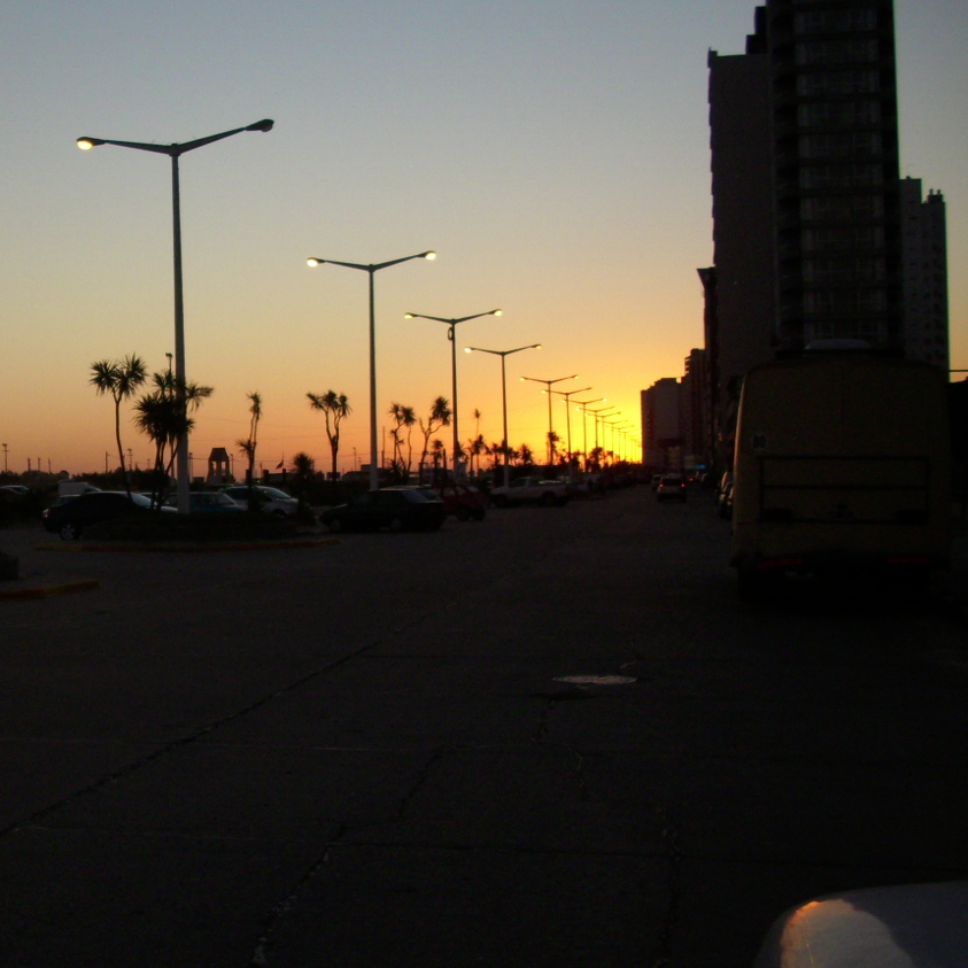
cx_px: 109
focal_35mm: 52
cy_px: 485
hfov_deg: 31.4
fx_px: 1645
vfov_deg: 32.8
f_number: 2.8
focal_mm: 6.2
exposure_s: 1/353
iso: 50
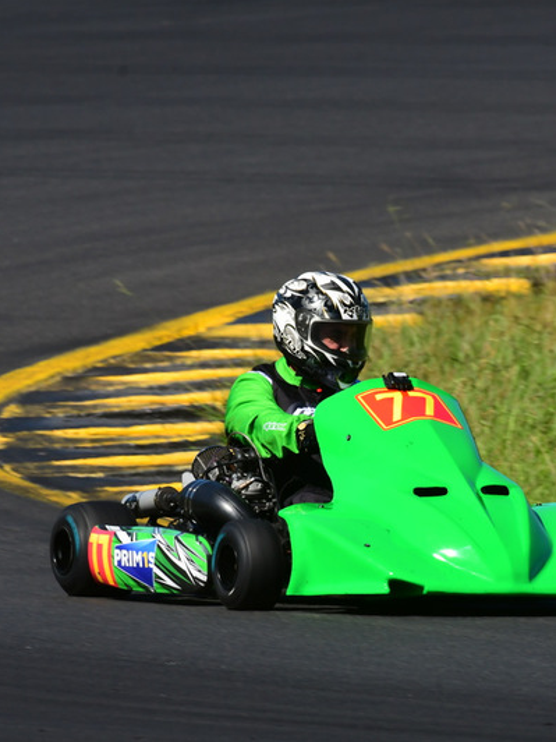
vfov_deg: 1.8
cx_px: 419
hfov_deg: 1.4
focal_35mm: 1085
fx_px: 23236
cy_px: 371
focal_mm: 500
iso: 400
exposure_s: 1/640
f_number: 11
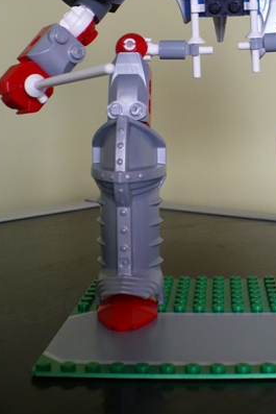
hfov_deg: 21.6
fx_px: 712
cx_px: 224
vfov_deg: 32.0
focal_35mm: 62
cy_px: 121
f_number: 2.8
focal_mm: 6.1
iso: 160
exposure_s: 1/30
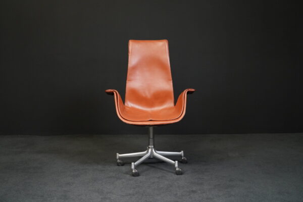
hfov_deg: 40.3
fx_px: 412
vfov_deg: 27.5
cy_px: 101
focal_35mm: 49
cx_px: 152
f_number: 7.1
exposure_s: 1/100
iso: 5000
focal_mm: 49
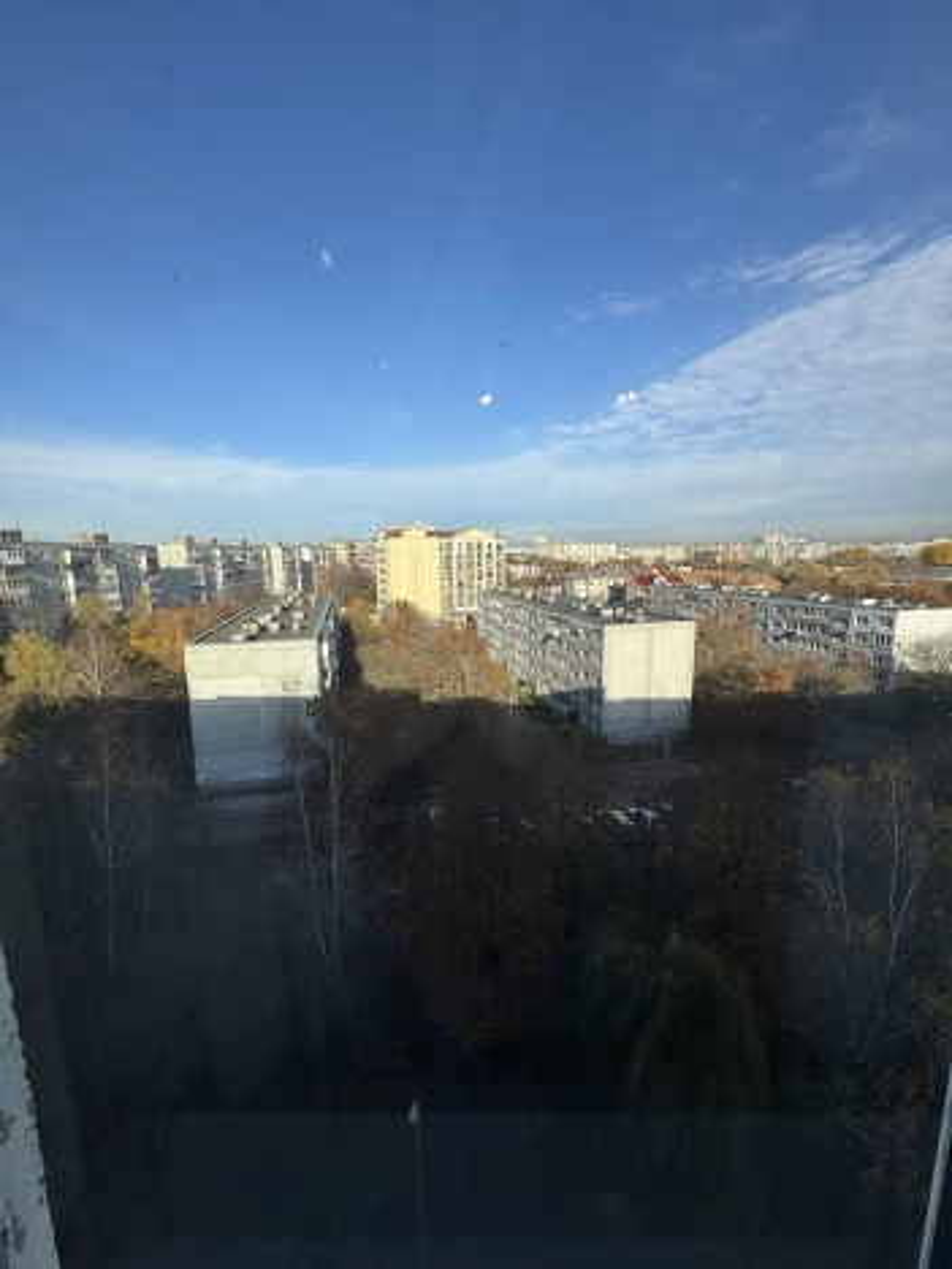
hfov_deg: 85.7
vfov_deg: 102.1
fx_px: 513
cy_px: 634
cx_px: 476
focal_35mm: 14
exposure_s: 1/1506
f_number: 2.2
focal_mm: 2.22
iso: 50
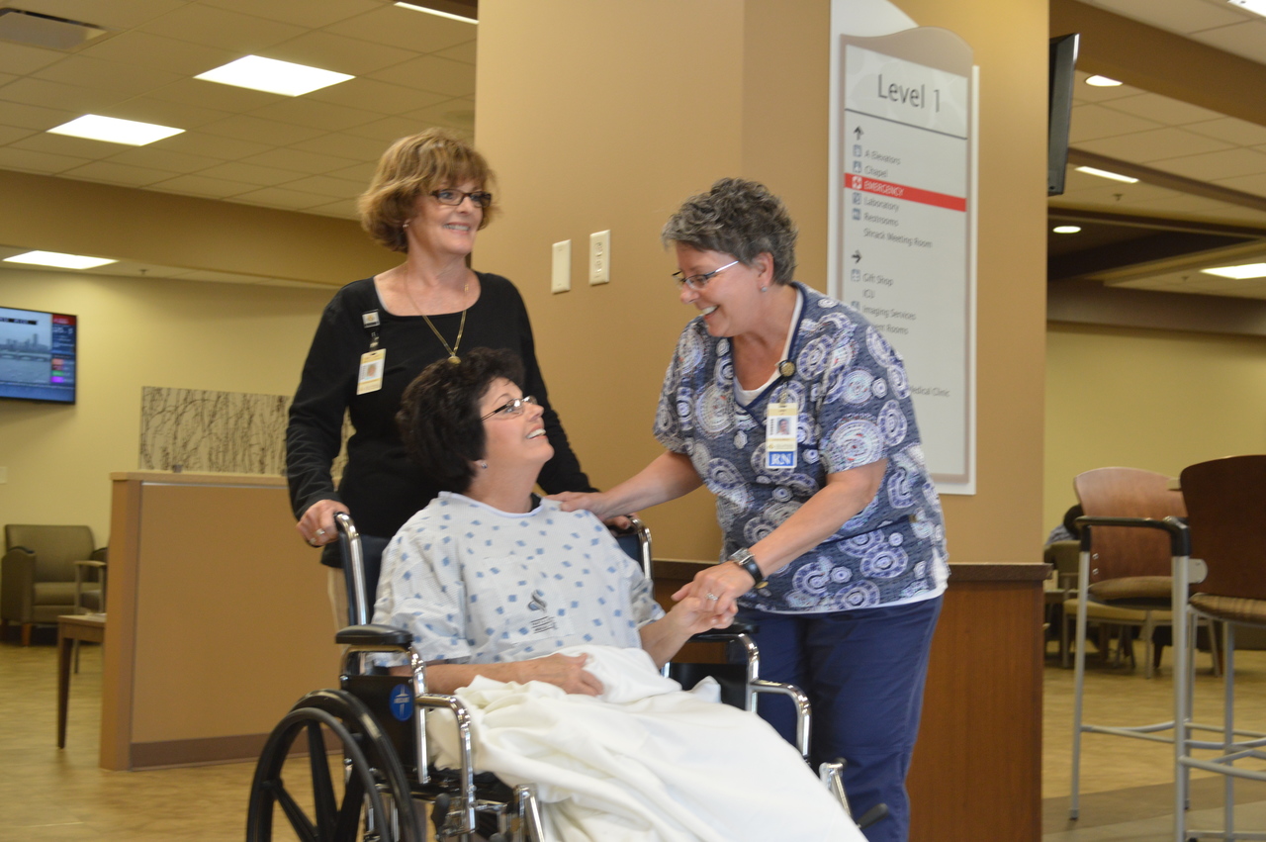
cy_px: 421
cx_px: 633
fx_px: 1792
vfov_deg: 26.4
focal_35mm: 51
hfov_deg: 38.9
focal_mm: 34
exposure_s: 1/30
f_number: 5
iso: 640
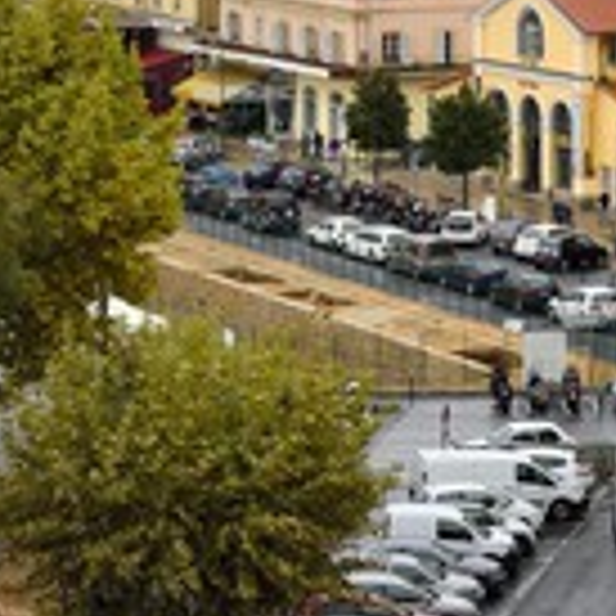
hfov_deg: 9.5
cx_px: 490
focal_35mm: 183
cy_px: 27
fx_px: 3684
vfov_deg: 9.5
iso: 200
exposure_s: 1/160
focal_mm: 70
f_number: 10
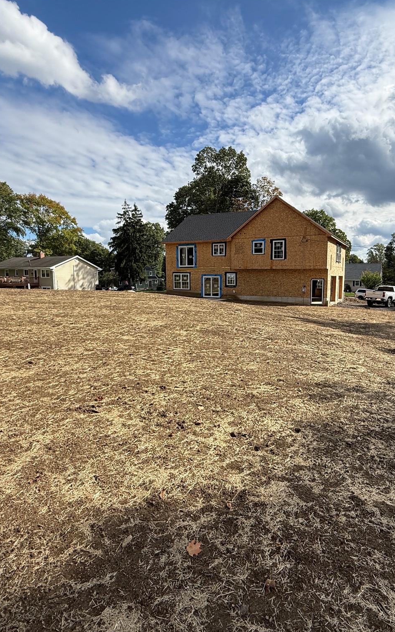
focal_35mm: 20
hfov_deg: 59.1
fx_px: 344
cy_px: 314
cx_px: 241
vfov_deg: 85.1
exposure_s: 1/1901
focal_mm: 2.22
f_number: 2.2
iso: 50
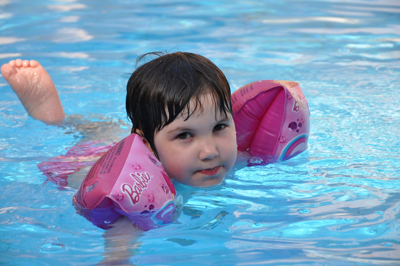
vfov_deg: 8.7
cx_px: 200
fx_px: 1748
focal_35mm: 158
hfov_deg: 13.1
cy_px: 133
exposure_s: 1/250
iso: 200
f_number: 8
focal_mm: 105
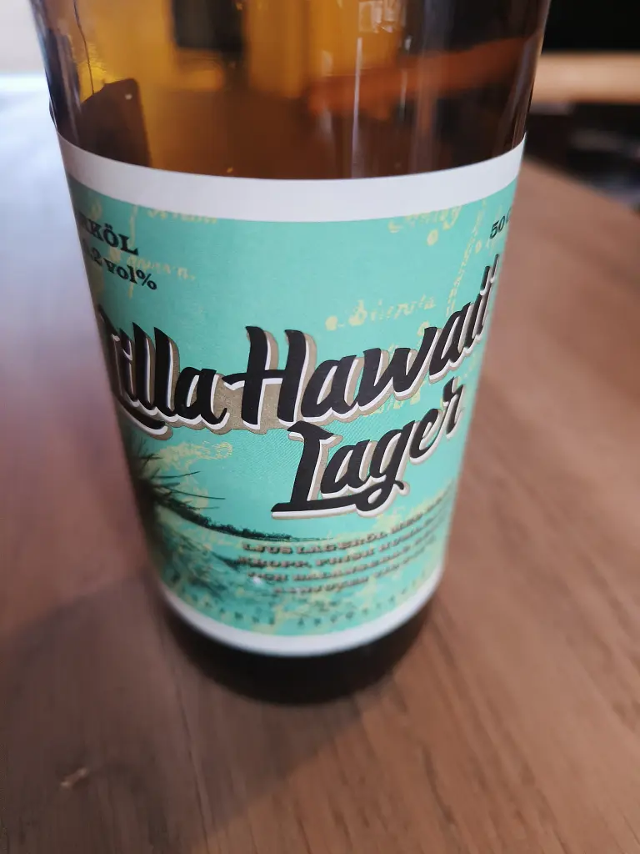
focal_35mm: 24
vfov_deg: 71.6
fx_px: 592
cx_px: 320
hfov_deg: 56.8
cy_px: 427
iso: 320
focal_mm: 5.59
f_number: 2.8
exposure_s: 1/50
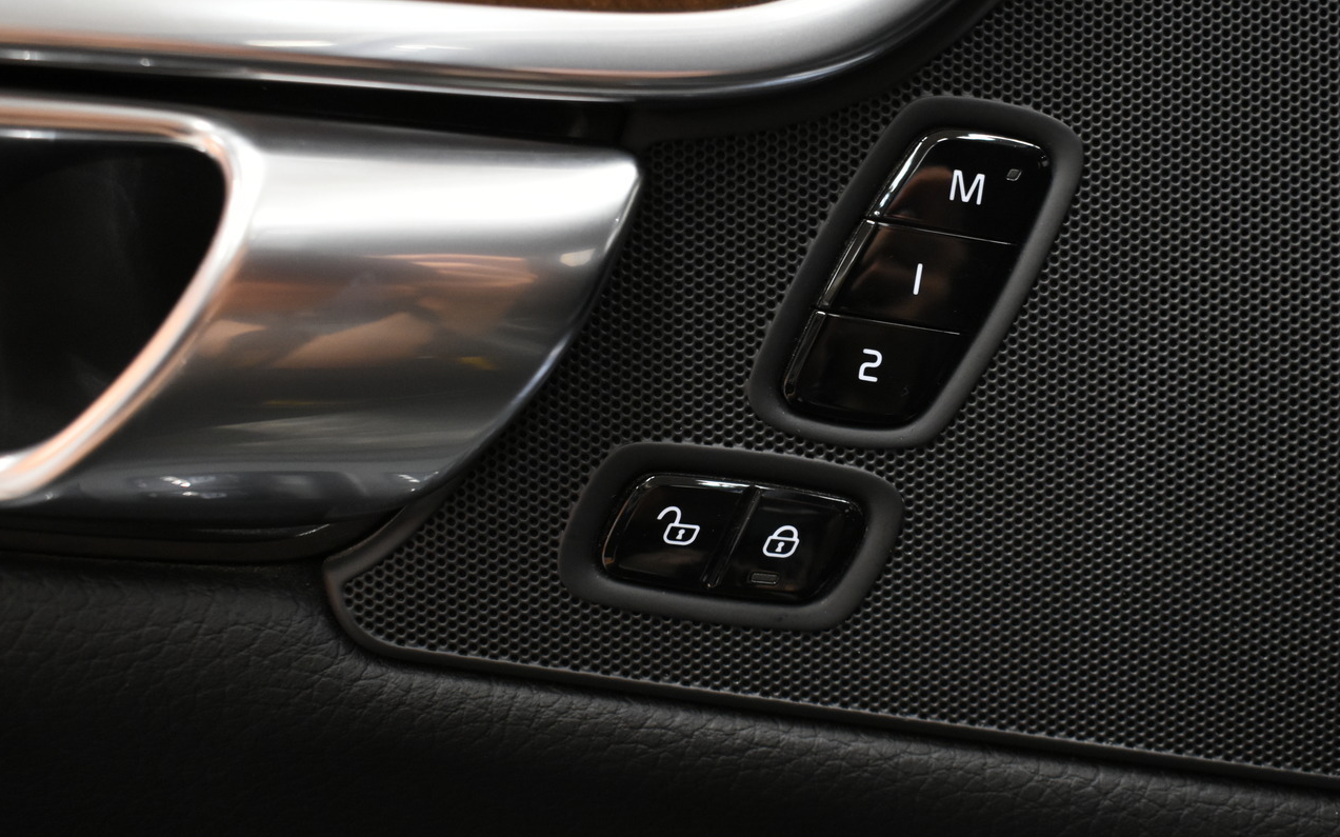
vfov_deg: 26.5
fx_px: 1776
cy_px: 374
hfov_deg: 41.2
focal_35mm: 49
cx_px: 778
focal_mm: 25
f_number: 4
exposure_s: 1/50
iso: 1600
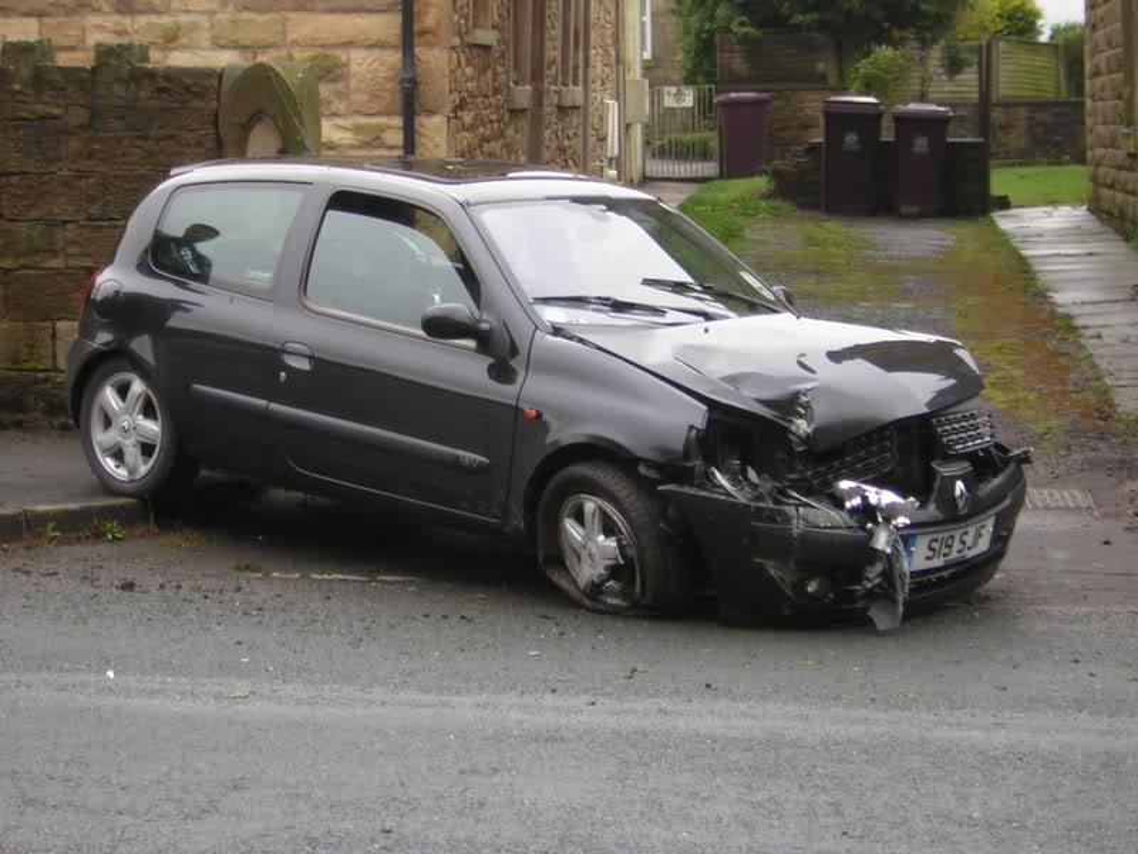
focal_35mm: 97
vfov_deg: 15.2
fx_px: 3189
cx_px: 569
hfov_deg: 20.2
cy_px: 427
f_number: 4.4
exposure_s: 1/105
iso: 50
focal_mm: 12.6
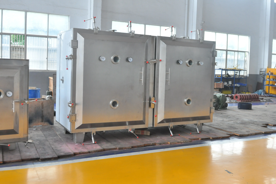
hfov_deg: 53.2
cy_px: 92
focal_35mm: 36
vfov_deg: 36.8
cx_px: 138
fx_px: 276
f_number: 5
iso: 800
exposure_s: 1/125
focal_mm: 24
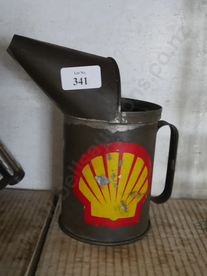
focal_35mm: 48
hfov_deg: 30.3
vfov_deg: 39.6
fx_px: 382
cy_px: 138
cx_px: 104
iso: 1600
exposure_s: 1/60
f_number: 5.2
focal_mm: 24
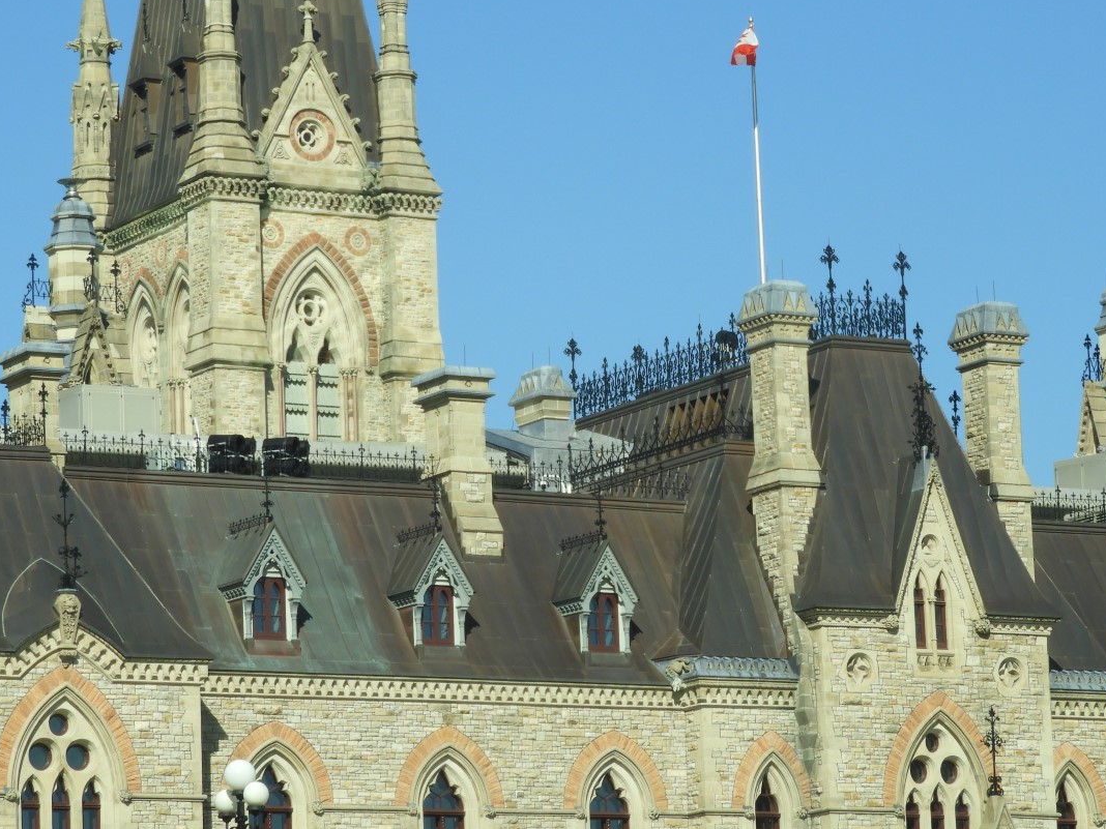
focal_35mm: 155
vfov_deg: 9.6
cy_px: 347
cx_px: 590
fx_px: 4952
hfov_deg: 12.7
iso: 100
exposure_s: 1/500
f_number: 5
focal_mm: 20.6
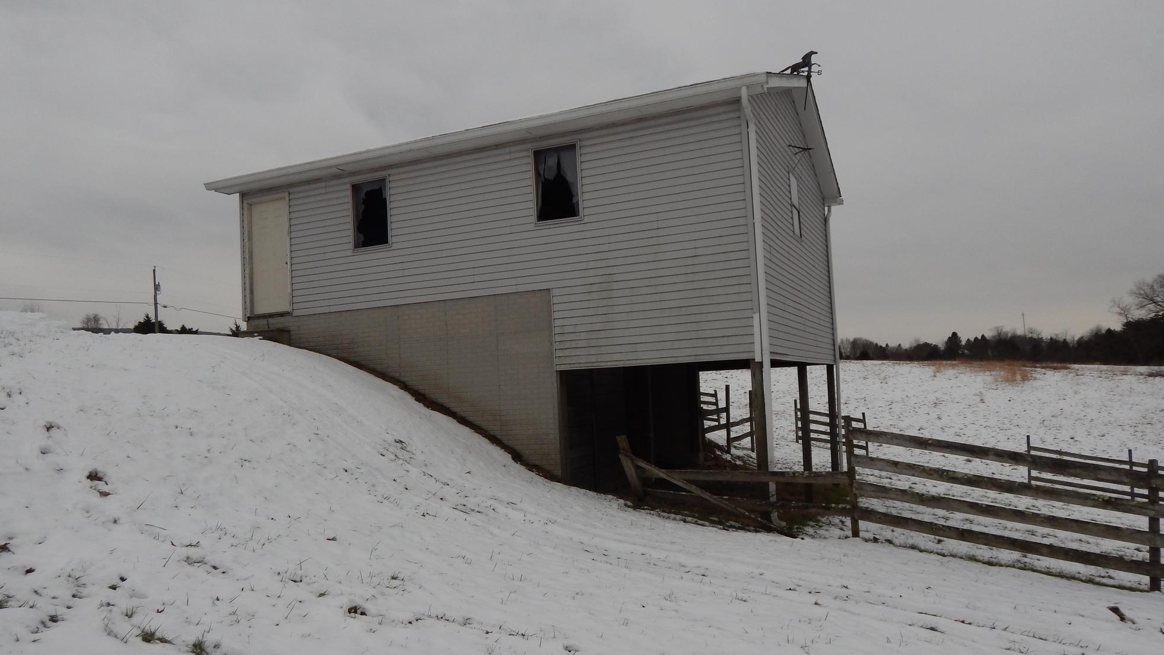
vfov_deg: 44.4
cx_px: 596
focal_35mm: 26
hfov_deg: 71.9
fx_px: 802
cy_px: 341
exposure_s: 1/800
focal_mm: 4
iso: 125
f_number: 3
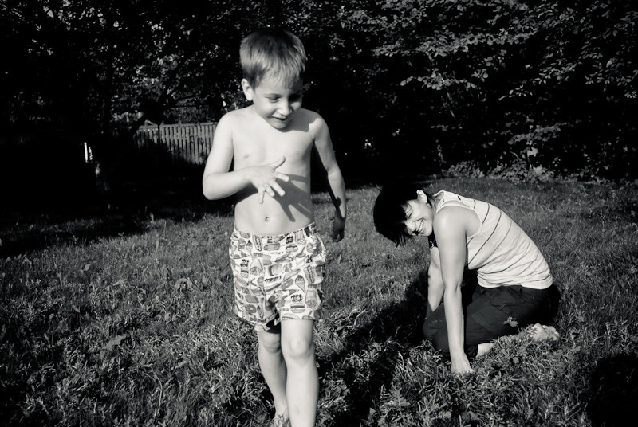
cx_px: 319
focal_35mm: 36
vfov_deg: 37.0
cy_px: 214
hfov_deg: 53.1
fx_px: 639
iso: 100
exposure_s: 1/2500
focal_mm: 24
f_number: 2.8
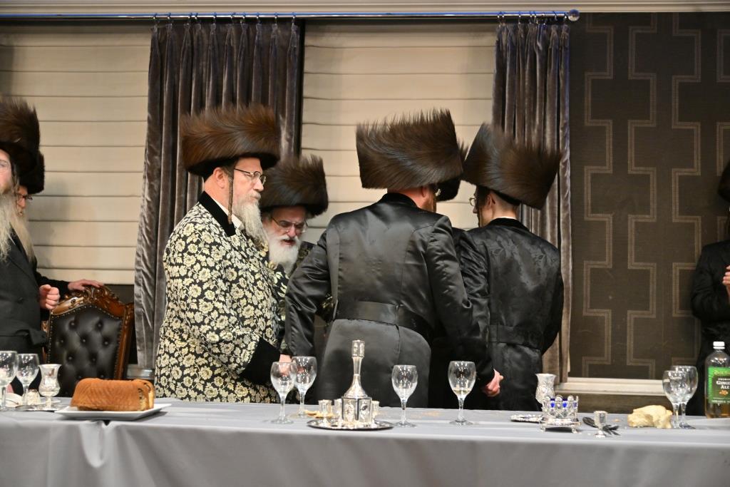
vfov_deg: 27.0
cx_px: 365
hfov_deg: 39.6
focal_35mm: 50
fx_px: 1014
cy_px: 244
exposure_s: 1/160
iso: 1250
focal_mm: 50
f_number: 4
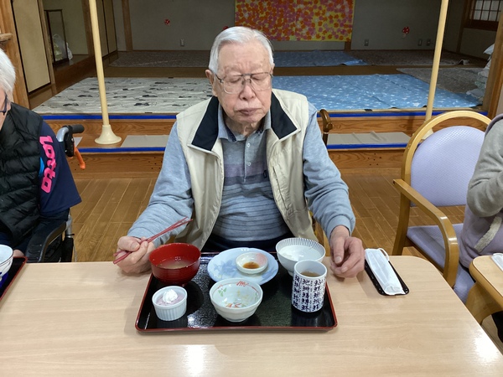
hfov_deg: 58.4
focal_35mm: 31
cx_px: 252
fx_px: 450
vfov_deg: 45.4
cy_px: 188
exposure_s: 1/40
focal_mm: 3.3
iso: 250
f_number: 2.4
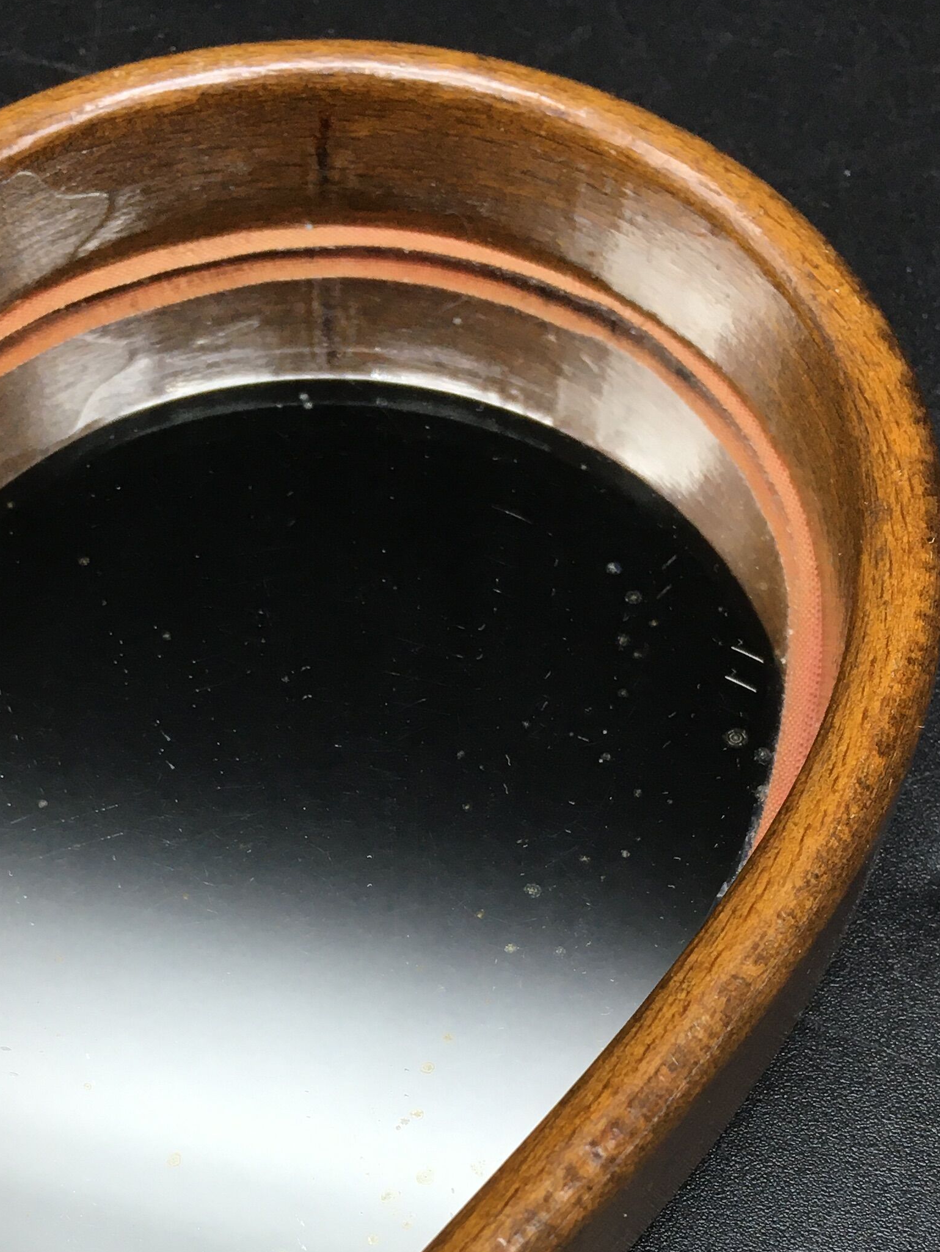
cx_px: 295
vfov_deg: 32.8
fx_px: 2063
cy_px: 1016
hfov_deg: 25.5
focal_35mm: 57
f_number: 2.2
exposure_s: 1/33
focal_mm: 4.15
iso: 25
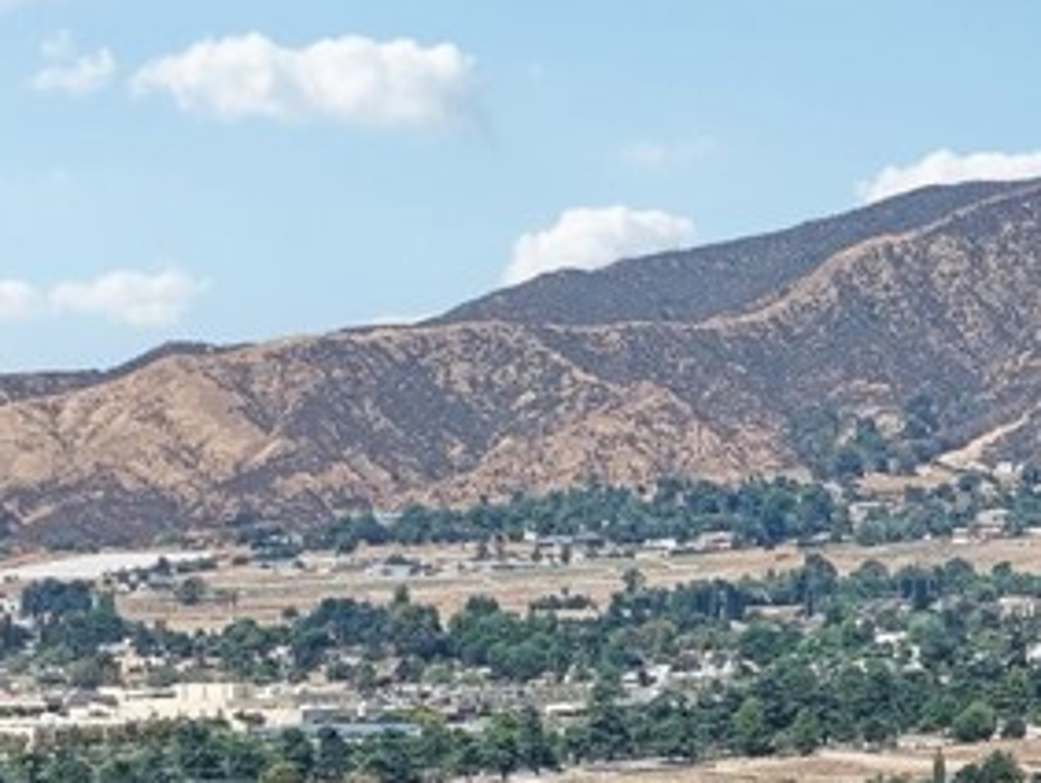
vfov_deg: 5.8
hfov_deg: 7.7
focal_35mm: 254
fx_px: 7645
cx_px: 1200
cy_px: 1093
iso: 100
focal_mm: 19.4
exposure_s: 1/1250
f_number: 2.8
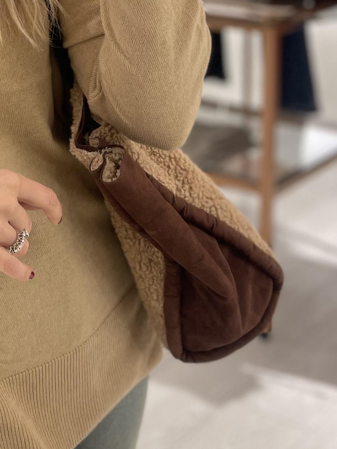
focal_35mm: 71
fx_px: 922
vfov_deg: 25.9
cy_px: -4
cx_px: -69
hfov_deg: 19.5
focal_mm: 5.1
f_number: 1.6
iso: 64
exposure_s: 1/50
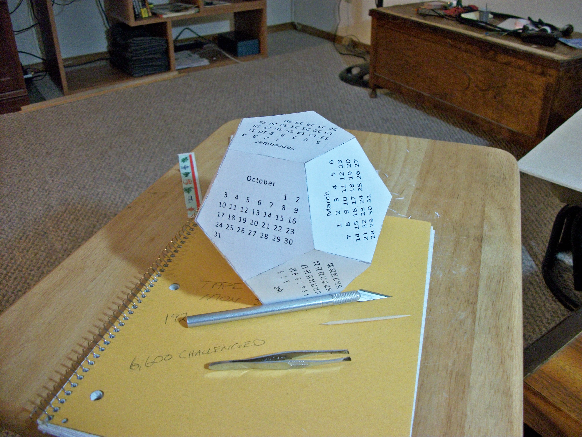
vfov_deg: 44.2
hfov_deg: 56.8
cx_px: 291
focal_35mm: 32
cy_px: 218
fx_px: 538
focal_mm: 5.7
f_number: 2.9
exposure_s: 1/15
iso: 160
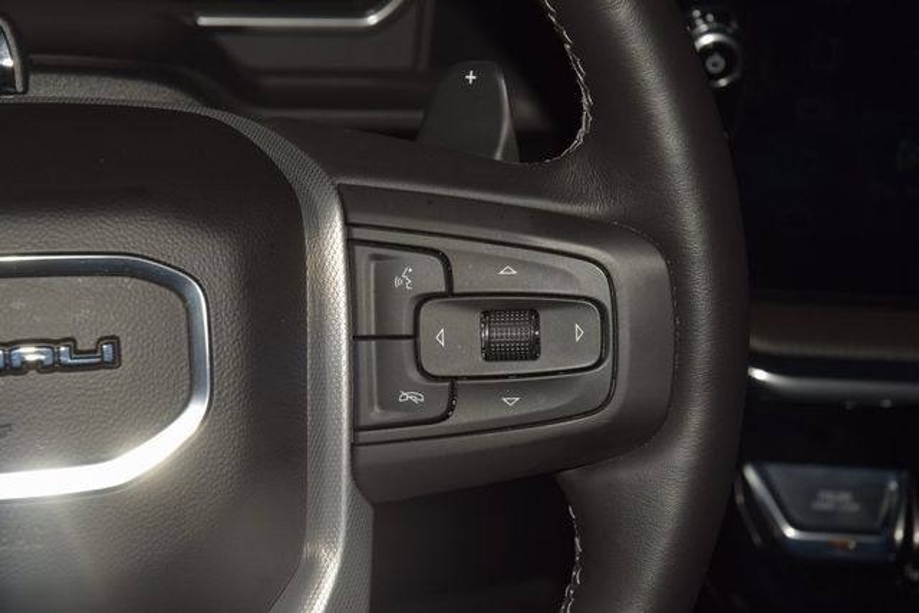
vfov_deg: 13.0
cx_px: 460
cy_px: 306
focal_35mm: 105
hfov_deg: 19.5
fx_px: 2681
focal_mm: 70
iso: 100
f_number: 8
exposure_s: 1/125
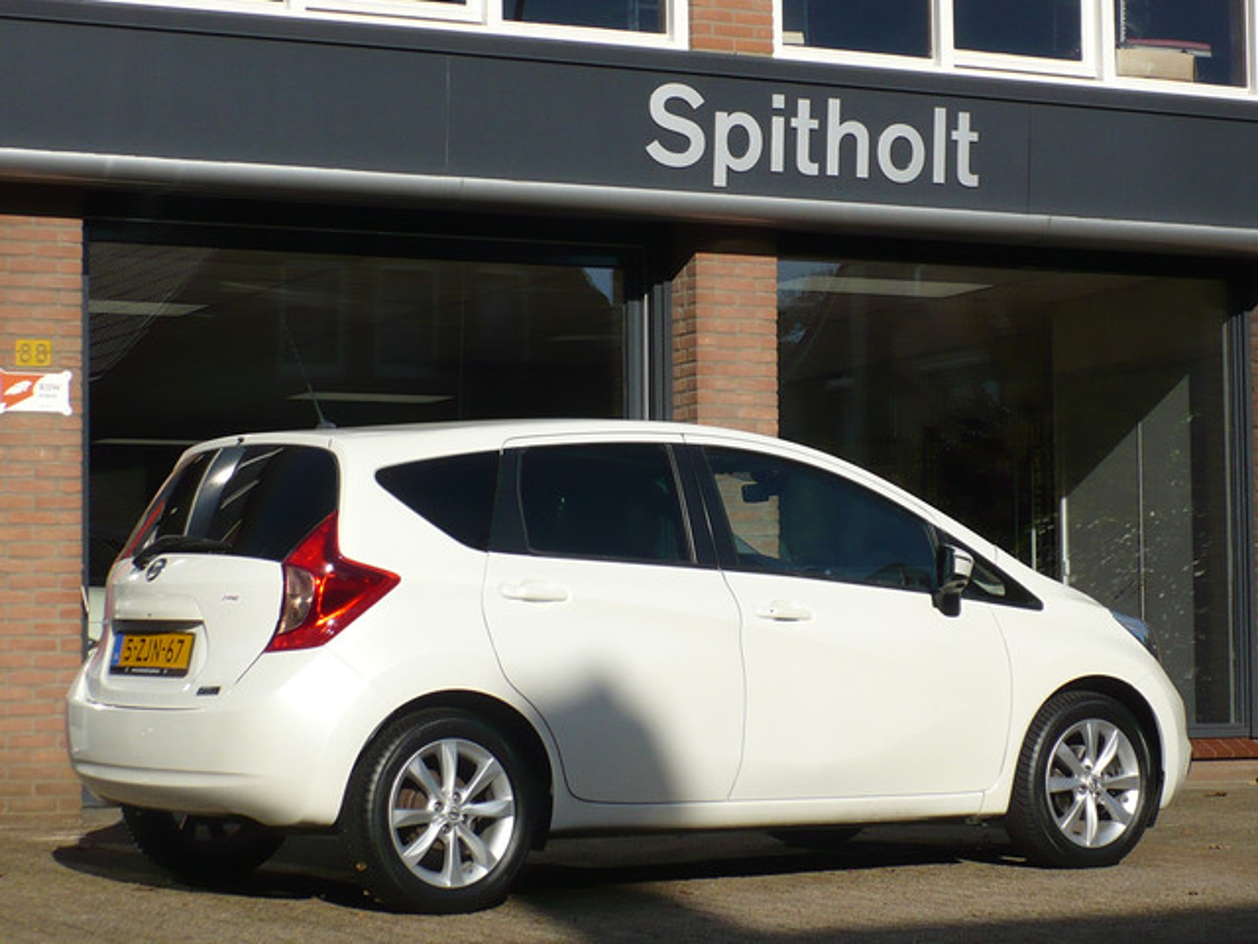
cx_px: 629
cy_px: 472
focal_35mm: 89
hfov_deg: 22.0
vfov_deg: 16.6
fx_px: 3234
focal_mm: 9.9
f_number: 9
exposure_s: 1/250
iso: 100
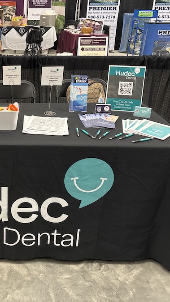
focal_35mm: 42
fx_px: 337
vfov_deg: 48.3
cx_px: 9
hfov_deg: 27.1
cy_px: 140
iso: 160
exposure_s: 1/60
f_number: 1.6
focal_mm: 5.96
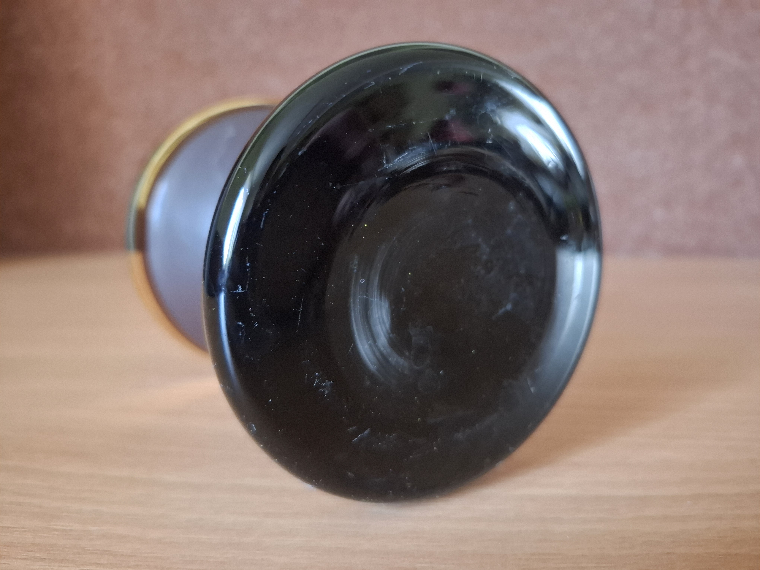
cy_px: 285
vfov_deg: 58.9
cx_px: 380
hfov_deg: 73.9
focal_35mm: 23
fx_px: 505
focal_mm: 5.54
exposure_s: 1/25
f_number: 1.8
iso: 800
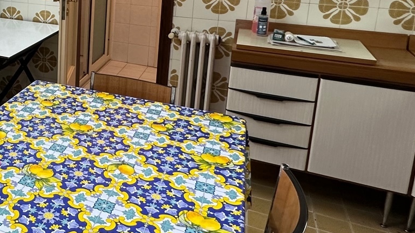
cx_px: -22
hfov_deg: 41.9
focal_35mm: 40
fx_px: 440
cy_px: 8
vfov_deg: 28.1
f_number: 2.2
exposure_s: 1/50
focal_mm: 2.22
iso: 160
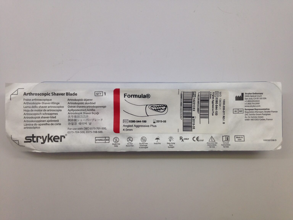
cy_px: 110
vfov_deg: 42.9
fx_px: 279
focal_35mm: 33
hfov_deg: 55.4
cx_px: 146
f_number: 2.4
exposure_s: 1/60
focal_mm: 4.12
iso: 50
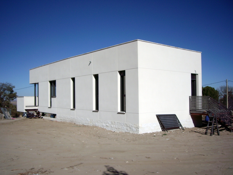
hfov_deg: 49.0
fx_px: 256
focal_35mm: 38
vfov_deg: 37.7
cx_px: 116
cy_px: 88
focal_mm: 6.2
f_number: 4.3
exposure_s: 1/2000
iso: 64
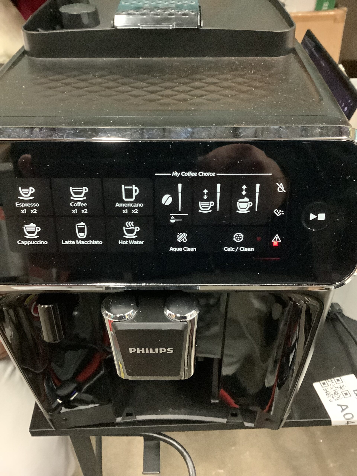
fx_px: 426
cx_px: 178
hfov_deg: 45.4
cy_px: 238
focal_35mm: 31
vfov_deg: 58.4
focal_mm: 3.3
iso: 640
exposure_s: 1/17
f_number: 2.4
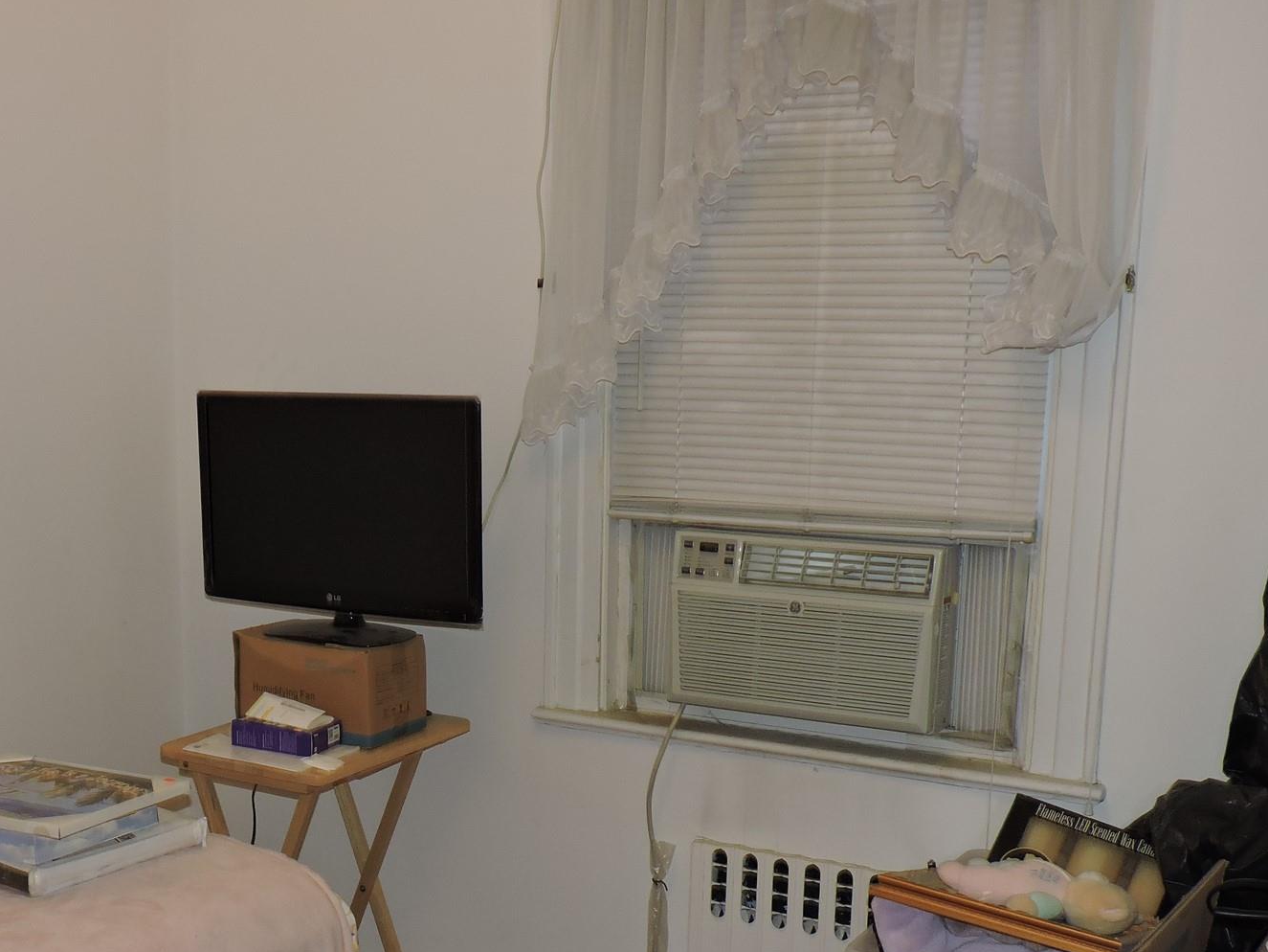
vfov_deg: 28.1
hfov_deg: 36.7
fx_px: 1868
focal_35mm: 51
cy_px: 716
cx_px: 336
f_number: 3.2
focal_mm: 5.9
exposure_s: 1/30
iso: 200
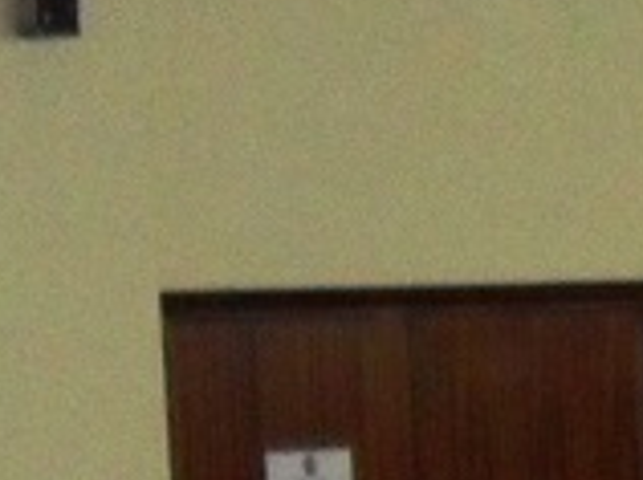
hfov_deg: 7.6
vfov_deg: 6.2
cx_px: 1898
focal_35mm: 230
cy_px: 1062
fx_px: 4266
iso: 400
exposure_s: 1/45
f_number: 3.2
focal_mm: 6.3
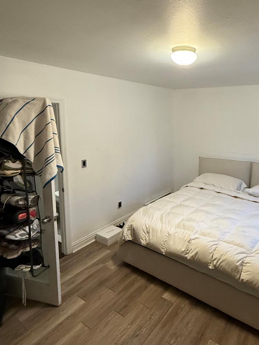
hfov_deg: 58.8
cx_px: 184
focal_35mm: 22
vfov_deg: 75.8
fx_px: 219
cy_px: 145
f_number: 2.2
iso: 400
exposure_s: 1/120
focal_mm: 2.22
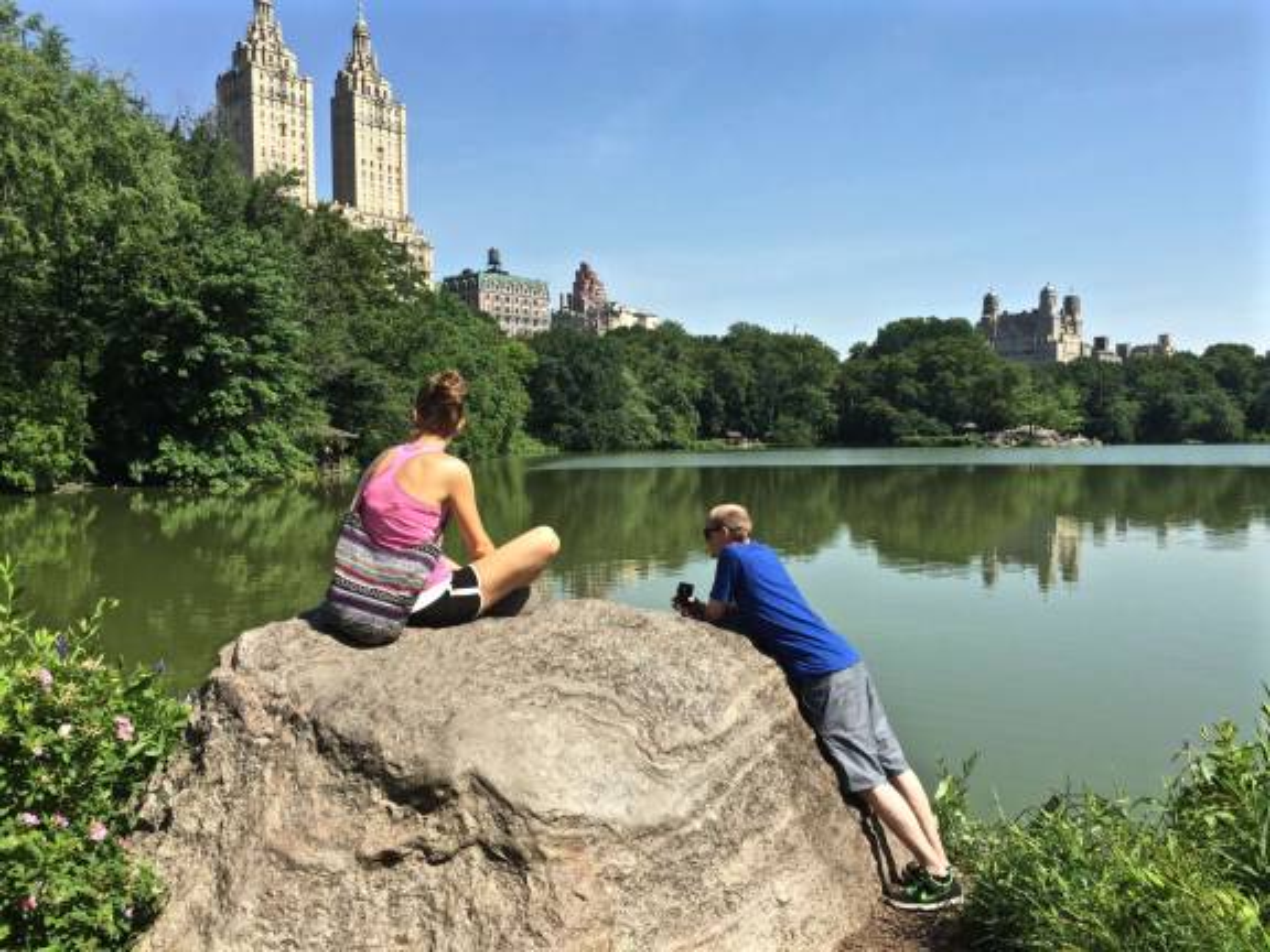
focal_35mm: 29
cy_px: 476
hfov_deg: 61.7
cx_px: 635
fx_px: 1064
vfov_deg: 48.2
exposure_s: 1/1464
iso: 32
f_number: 2.2
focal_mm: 4.15
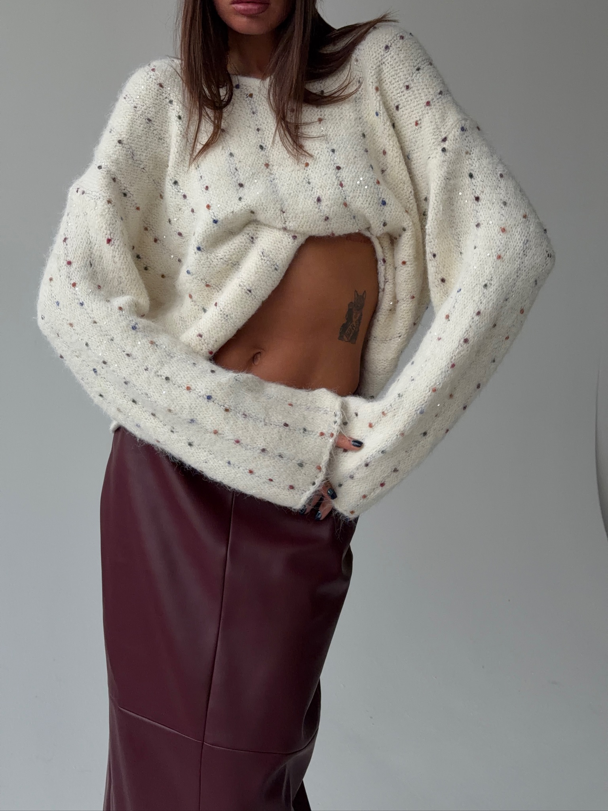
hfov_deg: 30.3
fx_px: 1124
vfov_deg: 39.7
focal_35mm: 48
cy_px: 406
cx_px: 304
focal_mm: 6.76
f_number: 1.78
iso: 64
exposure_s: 1/769
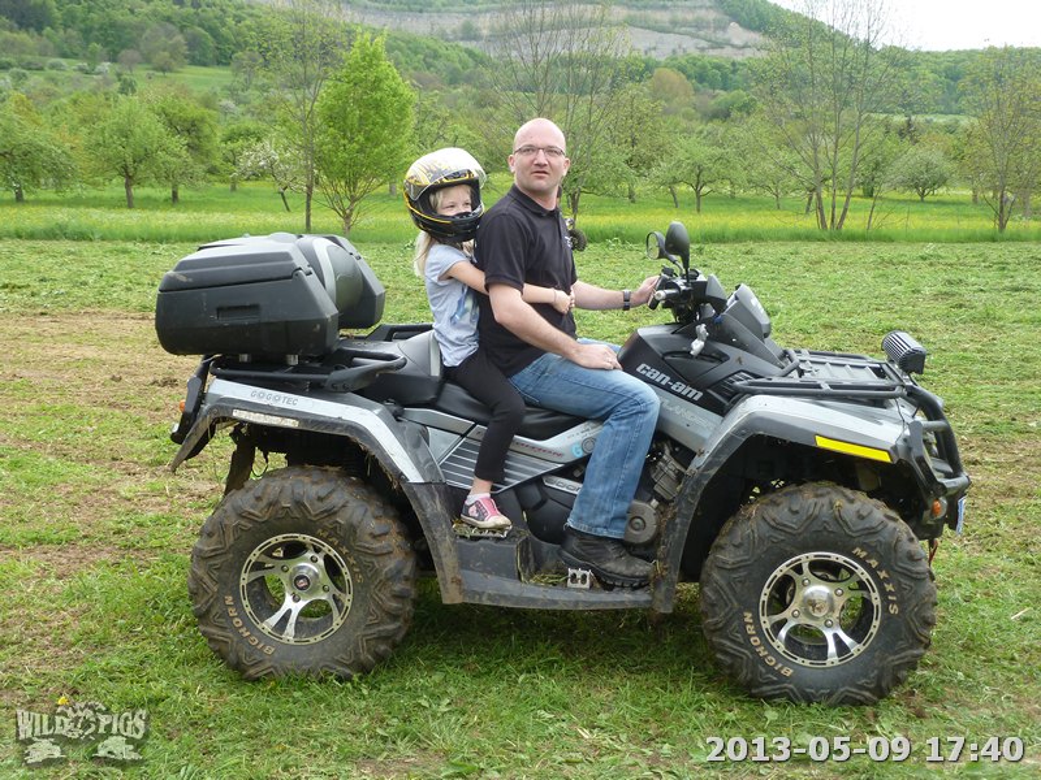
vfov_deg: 32.9
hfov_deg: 42.9
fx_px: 1323
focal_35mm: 44
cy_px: 390
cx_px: 520
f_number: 3.7
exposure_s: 1/80
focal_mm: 7.3
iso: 80
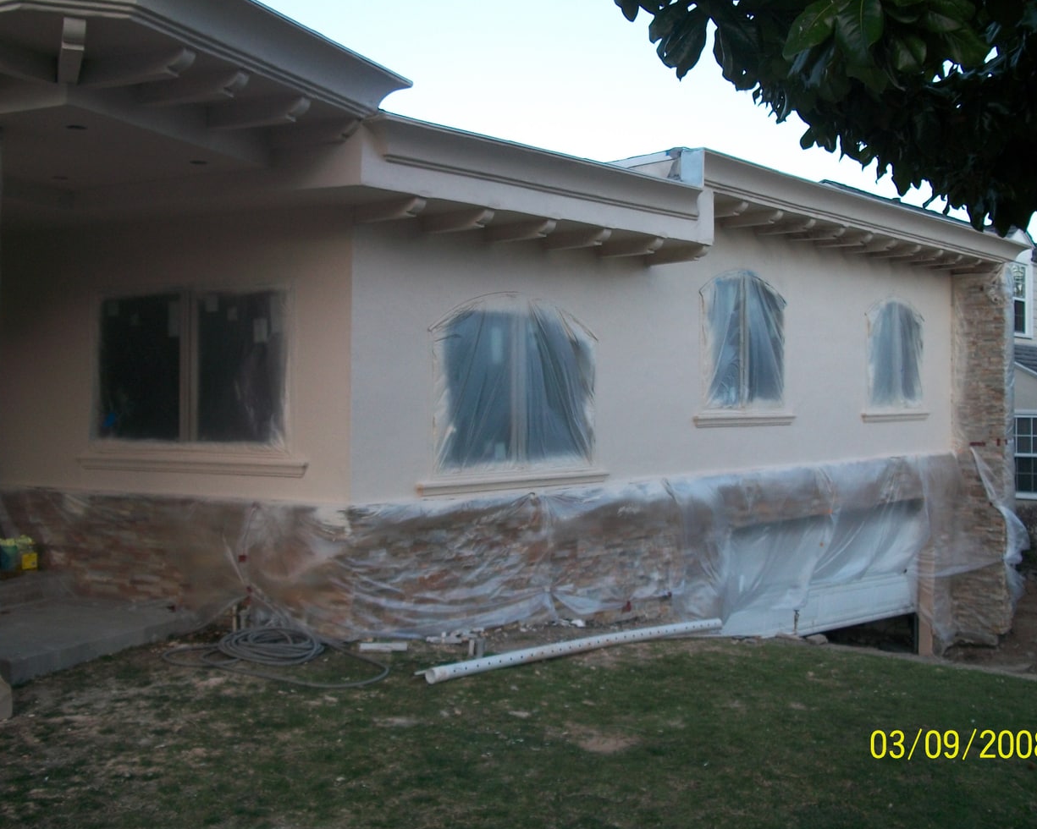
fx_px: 1044
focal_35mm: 34
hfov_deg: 52.8
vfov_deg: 43.4
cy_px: 416
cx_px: 544
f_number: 2.9
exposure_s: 1/60
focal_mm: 5.7
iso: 80
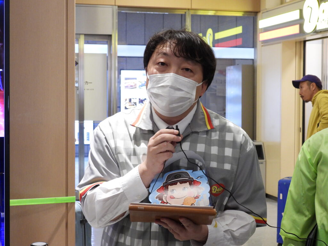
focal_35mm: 70
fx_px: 663
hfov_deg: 27.8
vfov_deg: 21.0
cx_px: 164
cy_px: 123
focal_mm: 12.5
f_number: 3.5
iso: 500
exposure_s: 1/50
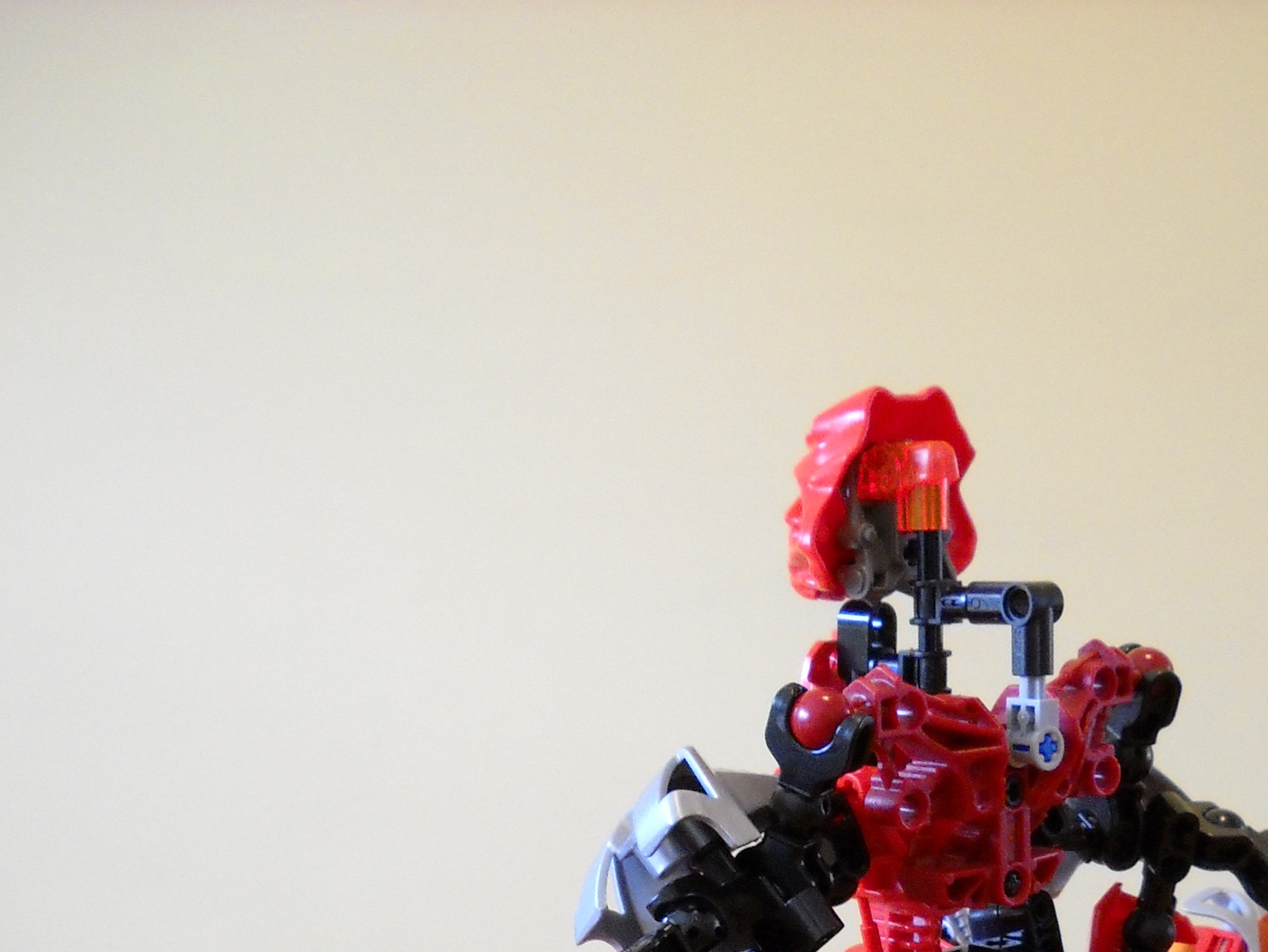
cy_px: 1067
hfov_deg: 28.1
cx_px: 759
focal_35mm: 69
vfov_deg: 20.3
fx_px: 2528
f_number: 3.1
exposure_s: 1/15
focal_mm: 6.72
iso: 400
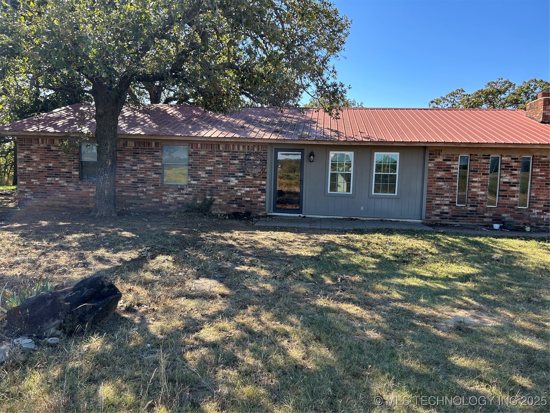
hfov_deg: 67.3
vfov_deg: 53.1
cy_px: 206
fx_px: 413
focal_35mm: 26
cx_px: 275
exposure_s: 1/880
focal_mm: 5.7
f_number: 1.5
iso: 50
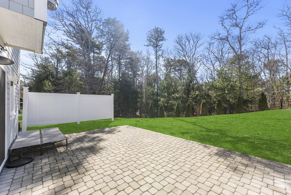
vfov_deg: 81.3
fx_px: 113
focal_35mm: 14
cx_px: 146
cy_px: 98
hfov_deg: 104.2
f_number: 7.1
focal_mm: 14
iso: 160
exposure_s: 1/250
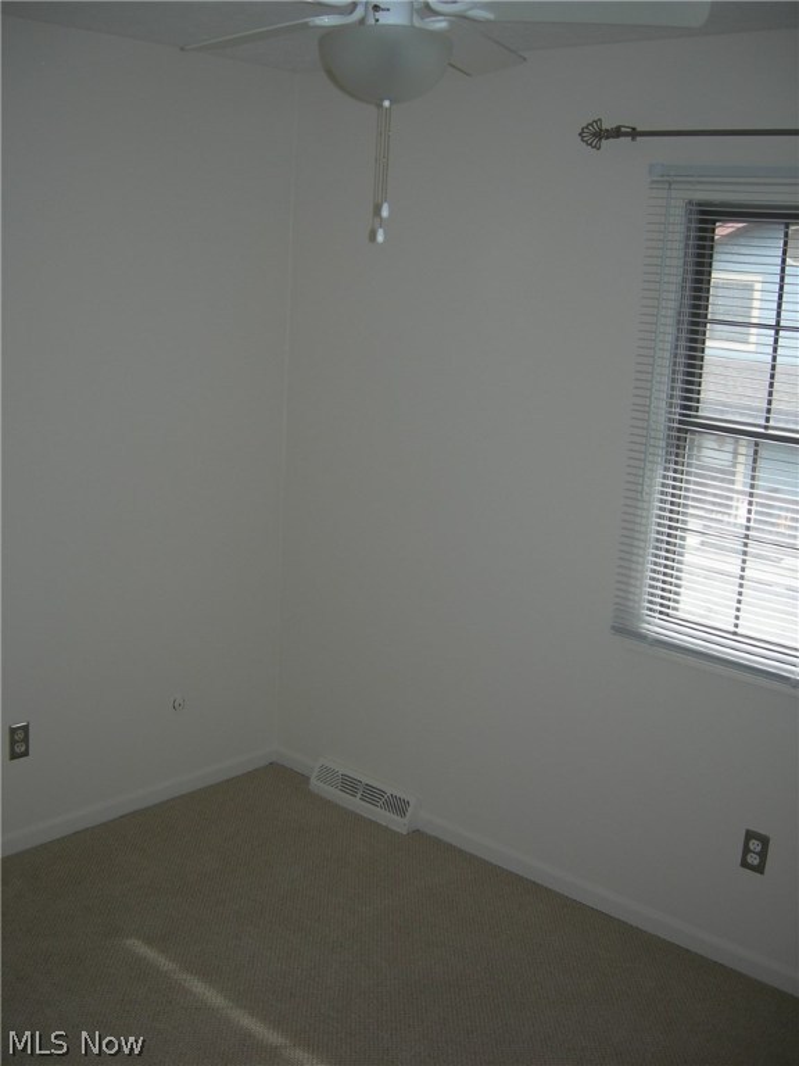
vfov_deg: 51.4
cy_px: 533
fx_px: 1108
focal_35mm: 36
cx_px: 400
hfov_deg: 39.7
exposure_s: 1/60.1
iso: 64
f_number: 2.7
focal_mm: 7.5
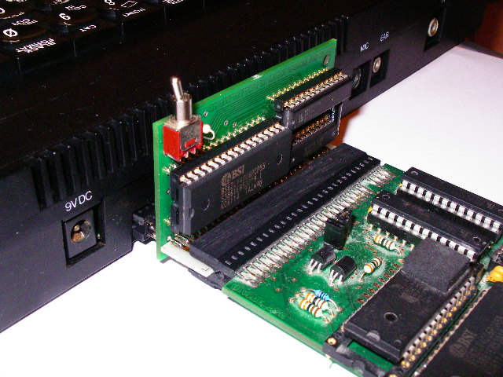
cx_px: 252
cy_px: 188
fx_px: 756
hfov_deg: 36.8
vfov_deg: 28.0
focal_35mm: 52
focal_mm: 10.9
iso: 400
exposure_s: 1/50
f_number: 7.8
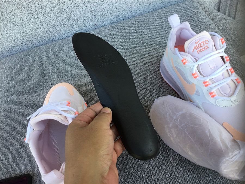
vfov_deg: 45.4
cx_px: 122
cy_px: 92
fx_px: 219
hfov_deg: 58.4
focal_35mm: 31
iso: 25
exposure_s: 1/120
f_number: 2.4
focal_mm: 3.3
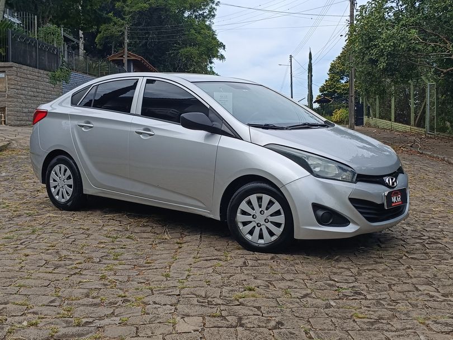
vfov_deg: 53.1
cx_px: 226
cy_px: 170
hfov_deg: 67.3
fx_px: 340
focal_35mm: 26
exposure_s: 1/1145
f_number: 1.5
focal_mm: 4.94
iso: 61
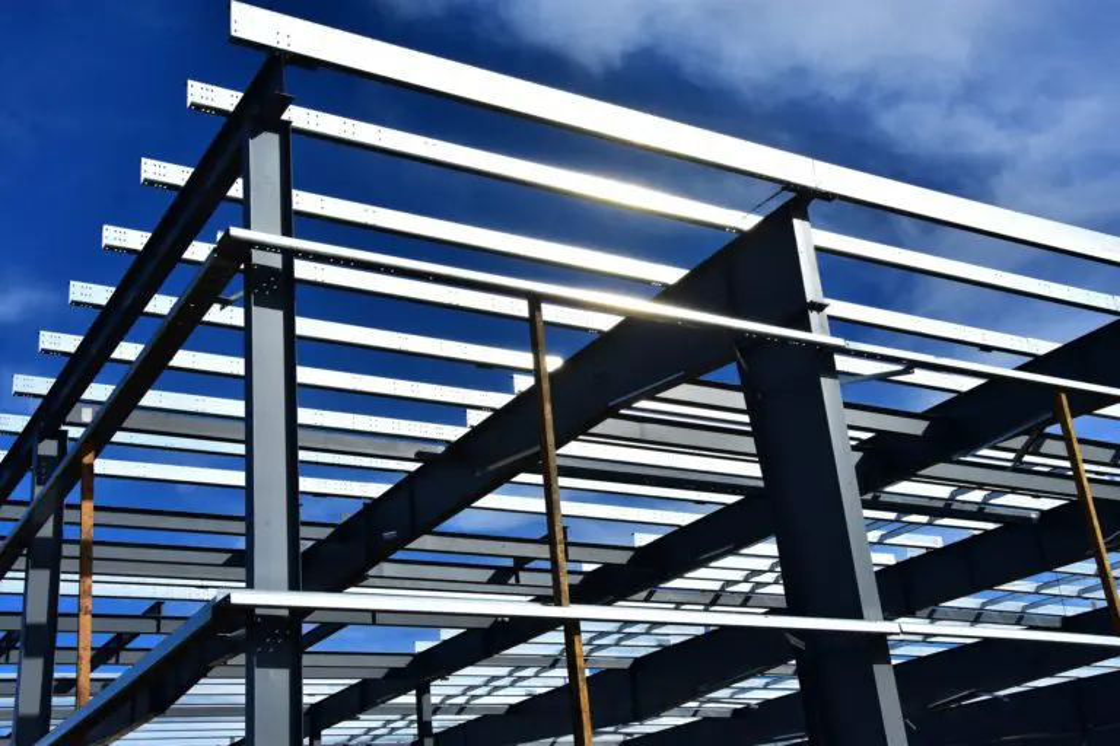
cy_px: 373
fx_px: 1353
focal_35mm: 44
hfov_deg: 45.0
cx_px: 560
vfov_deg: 30.8
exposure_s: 1/640
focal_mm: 29
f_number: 9
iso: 100
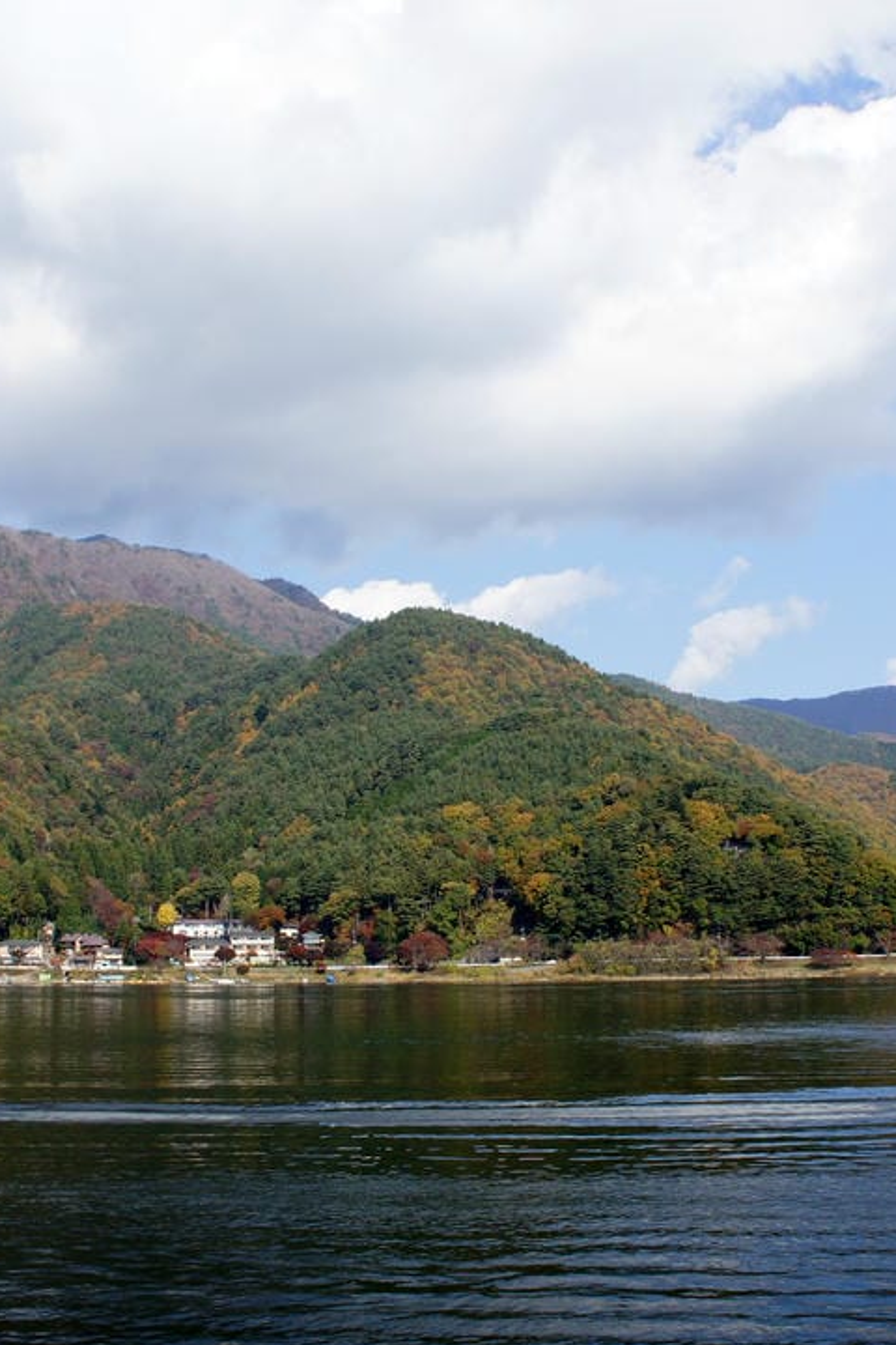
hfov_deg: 29.8
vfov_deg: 43.6
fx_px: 1680
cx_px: 513
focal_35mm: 45
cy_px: 655
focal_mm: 18
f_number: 11
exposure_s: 1/200
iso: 200
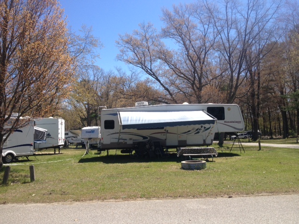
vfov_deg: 40.7
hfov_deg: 52.6
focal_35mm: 35
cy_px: 112
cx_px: 150
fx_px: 302
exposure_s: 1/1255
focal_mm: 4.28
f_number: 2.4
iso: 50
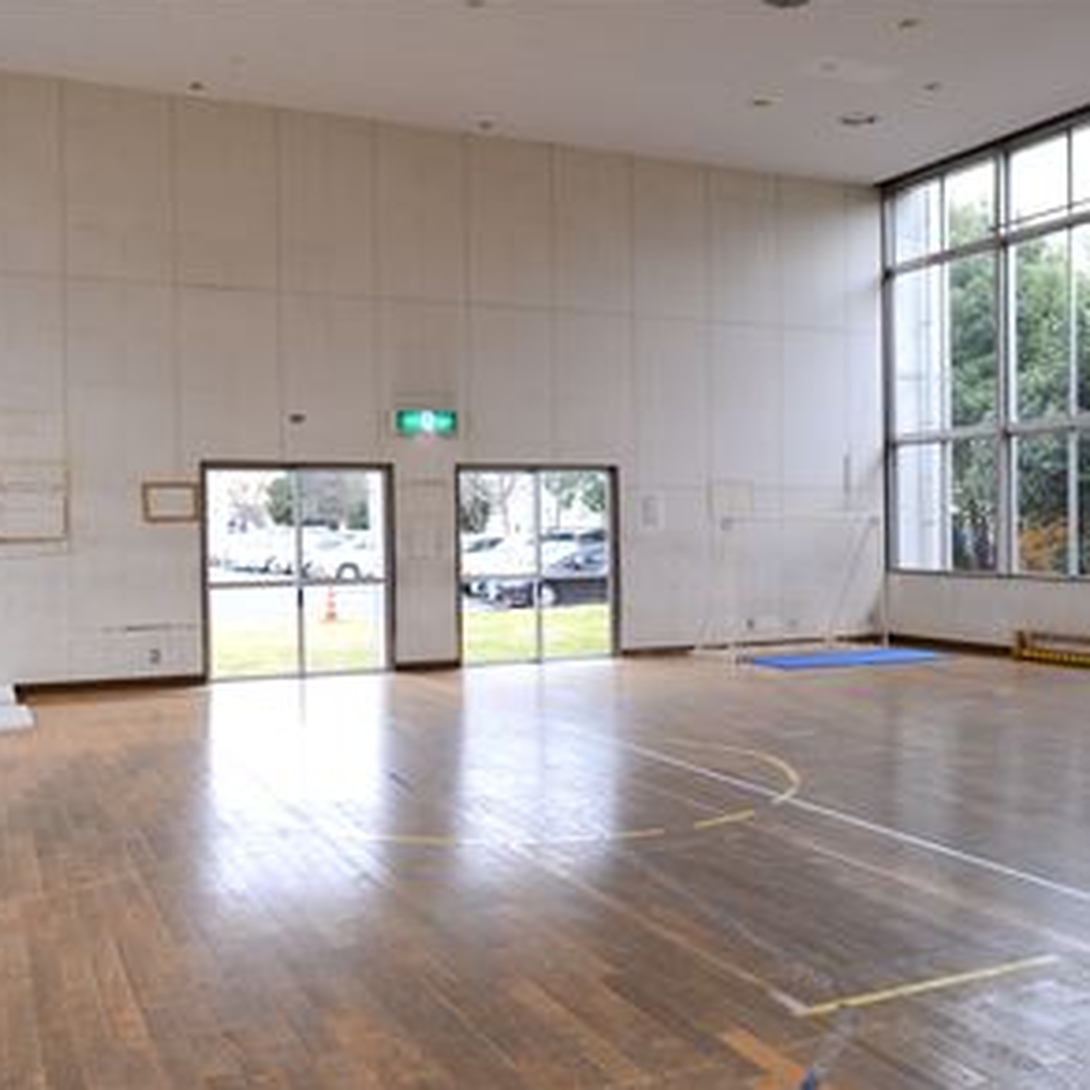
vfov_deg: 43.9
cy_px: 552
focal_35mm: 38
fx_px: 1354
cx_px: 698
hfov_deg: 43.4
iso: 800
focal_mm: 29
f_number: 4
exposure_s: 1/320
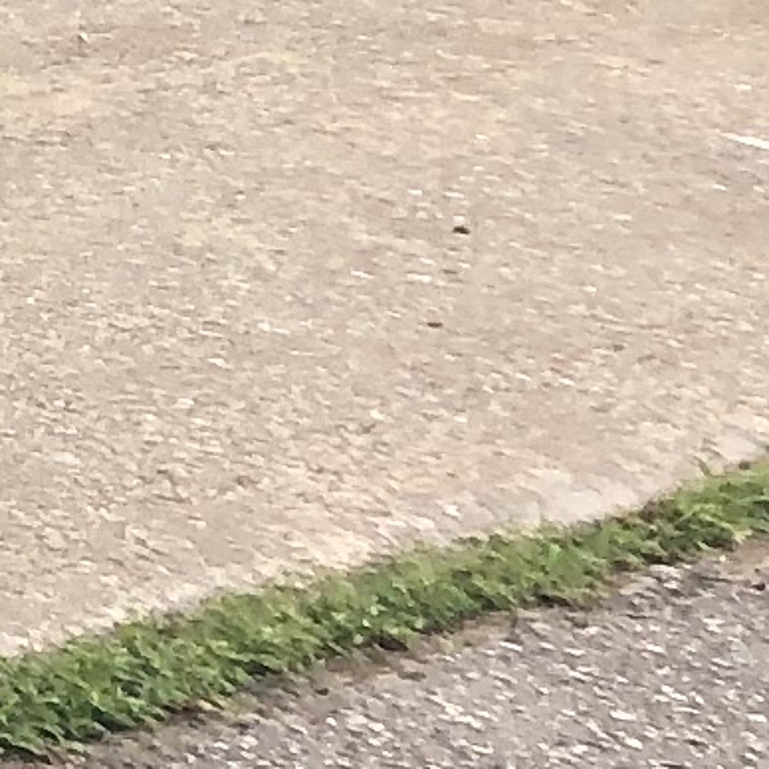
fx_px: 6459
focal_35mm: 257
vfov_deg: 6.5
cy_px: -1132
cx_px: -2553
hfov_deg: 5.7
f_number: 1.8
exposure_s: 1/510
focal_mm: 4
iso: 20
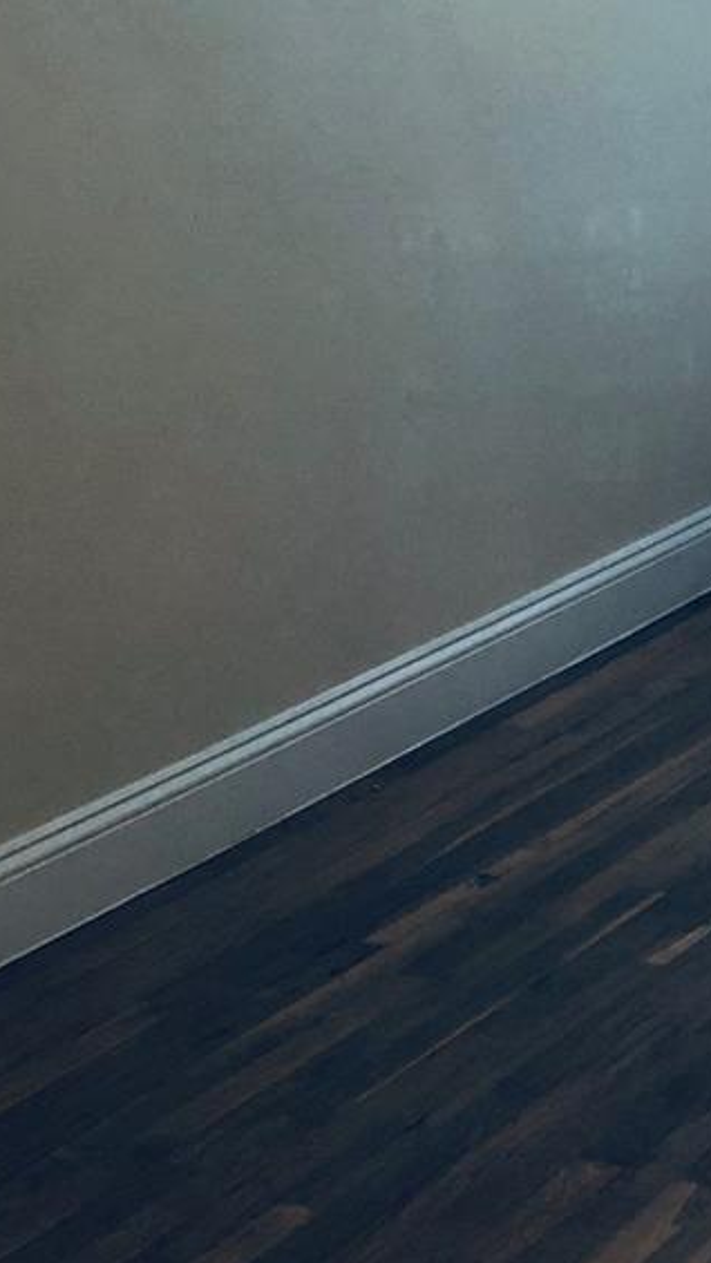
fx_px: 2781
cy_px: 125
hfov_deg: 13.8
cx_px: 1011
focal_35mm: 83
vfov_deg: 24.8
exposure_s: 1/24
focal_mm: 3.99
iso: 40
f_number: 1.8
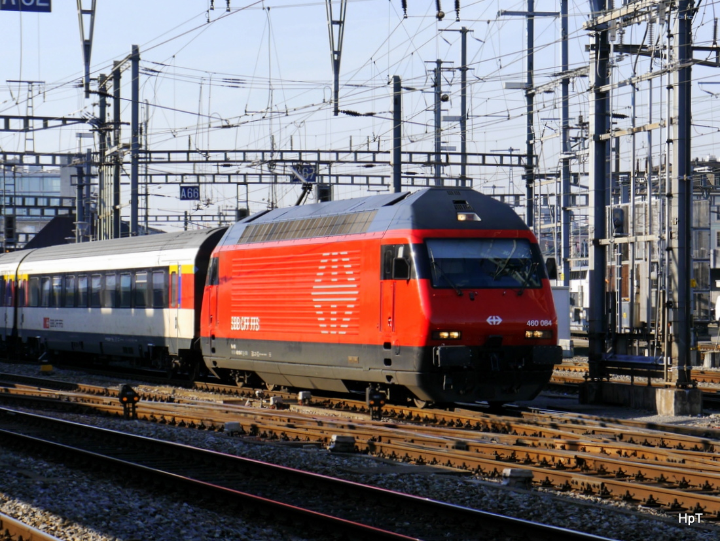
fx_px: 1749
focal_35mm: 84
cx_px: 360
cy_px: 270
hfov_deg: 23.3
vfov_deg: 17.6
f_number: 8
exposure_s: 1/250
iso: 160
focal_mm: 42
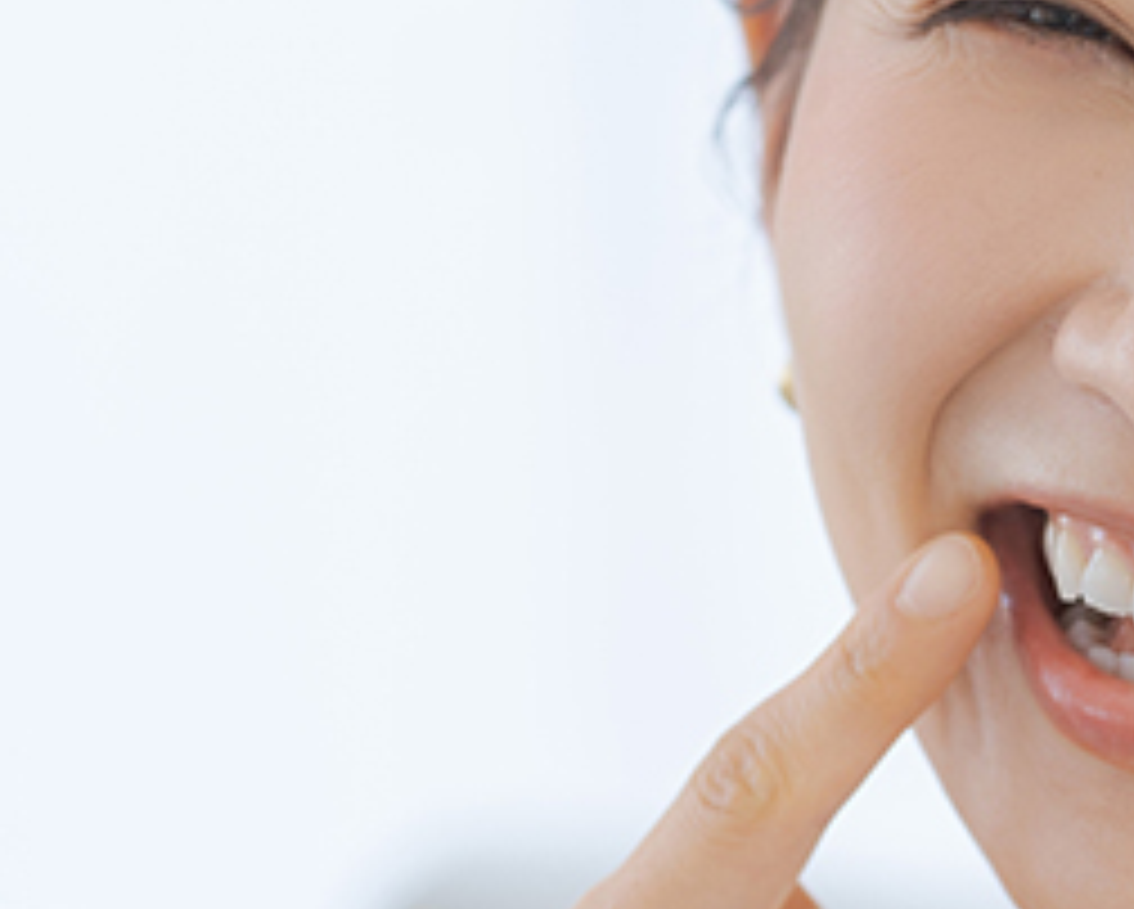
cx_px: 1724
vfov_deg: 3.9
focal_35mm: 402
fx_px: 13502
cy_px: 556
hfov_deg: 4.8
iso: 250
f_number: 3.2
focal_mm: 135
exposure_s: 1/160
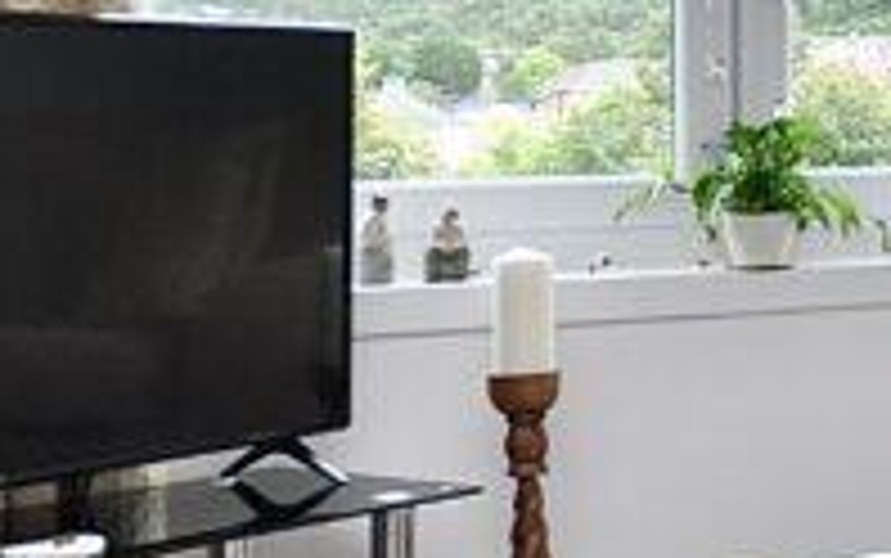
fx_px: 1919
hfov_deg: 18.2
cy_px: 54
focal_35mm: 79
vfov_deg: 16.3
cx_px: 1755
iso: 250
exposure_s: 1/125
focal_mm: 10
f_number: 5.6
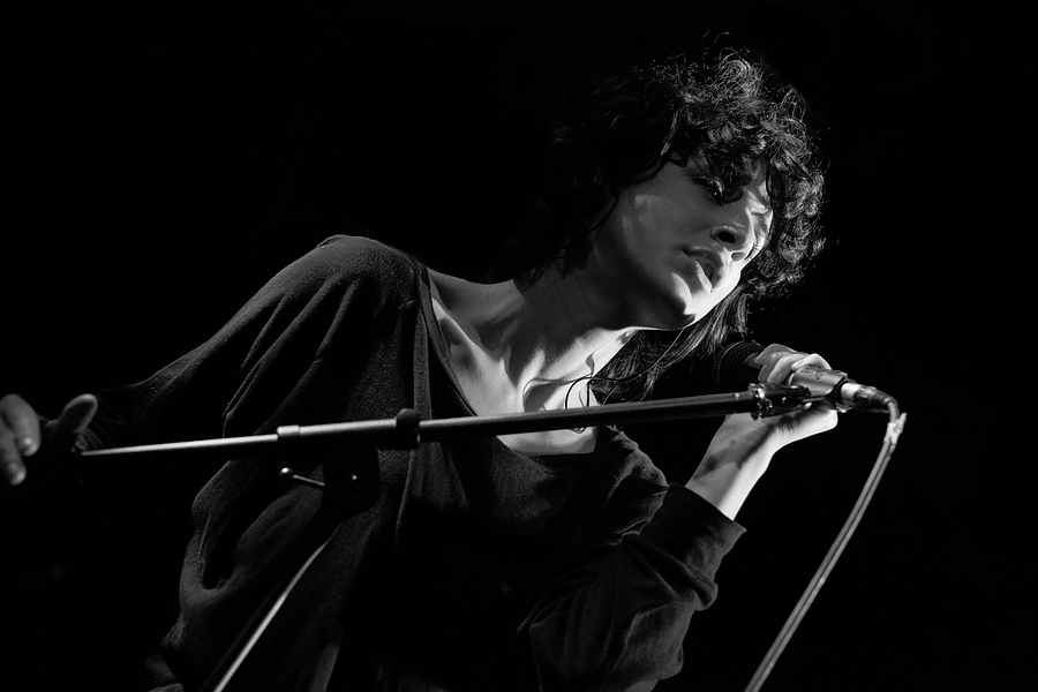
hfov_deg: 27.0
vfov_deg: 18.2
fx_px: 2162
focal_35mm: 75
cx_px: 519
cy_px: 346
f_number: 2.2
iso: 800
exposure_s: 1/250
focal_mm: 50
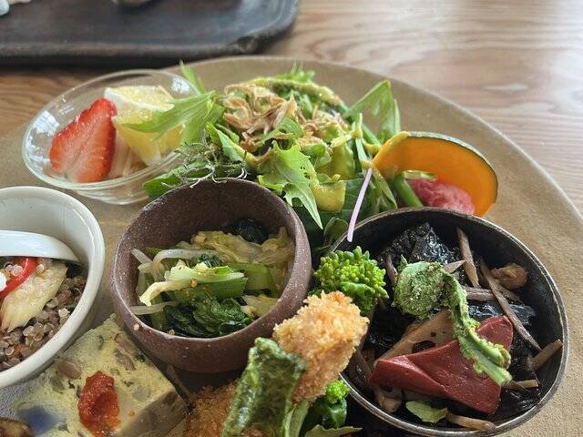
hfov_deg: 67.3
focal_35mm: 26
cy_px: 218
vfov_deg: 53.1
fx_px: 438
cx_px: 292
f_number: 1.6
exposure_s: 1/60
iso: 100
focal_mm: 5.1
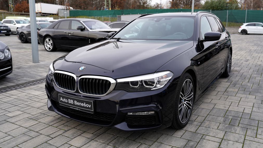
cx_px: 133
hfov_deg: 61.0
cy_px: 66
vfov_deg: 36.6
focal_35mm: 32
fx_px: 223
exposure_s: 1/80
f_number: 4.5
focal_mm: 30
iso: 100
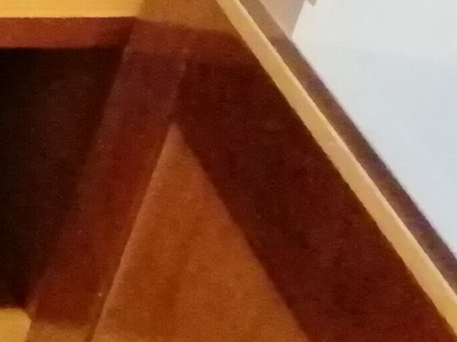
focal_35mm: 145
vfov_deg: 10.2
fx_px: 1913
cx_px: -880
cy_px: 190
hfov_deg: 10.2
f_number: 2.2
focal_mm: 2.38
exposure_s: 1/25
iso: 320
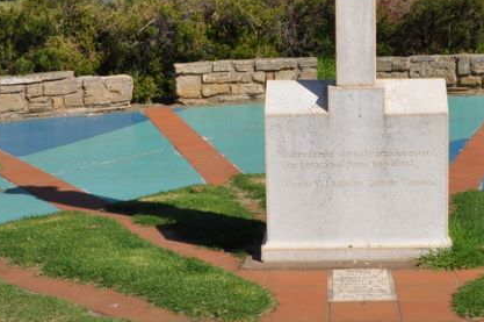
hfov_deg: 24.8
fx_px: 1088
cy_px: -8
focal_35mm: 81
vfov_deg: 16.4
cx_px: 354
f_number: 14
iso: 200
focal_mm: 22
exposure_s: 1/200
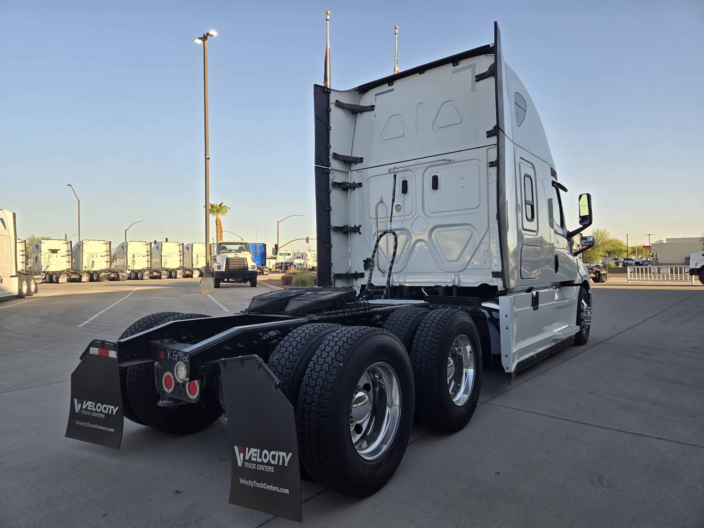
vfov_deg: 58.9
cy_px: 264
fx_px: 468
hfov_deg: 73.9
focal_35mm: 23
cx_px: 352
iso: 25
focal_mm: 5.4
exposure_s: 1/818
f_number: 1.8
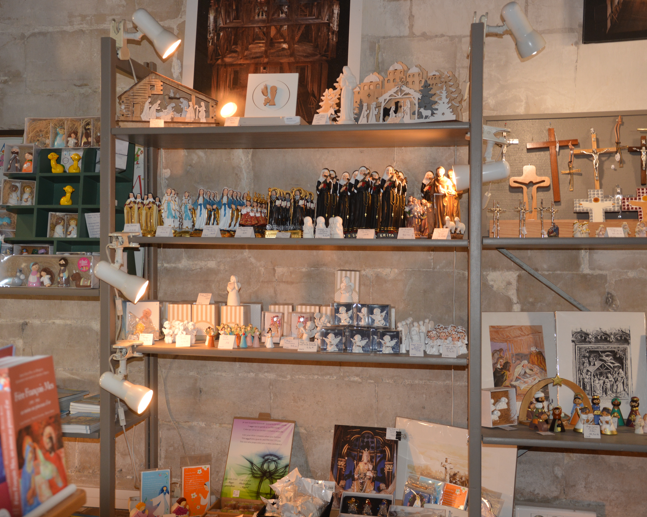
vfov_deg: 31.5
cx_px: 264
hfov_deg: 38.6
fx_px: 919
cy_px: 258
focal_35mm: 48
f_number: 4
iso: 400
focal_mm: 28
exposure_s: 1/100
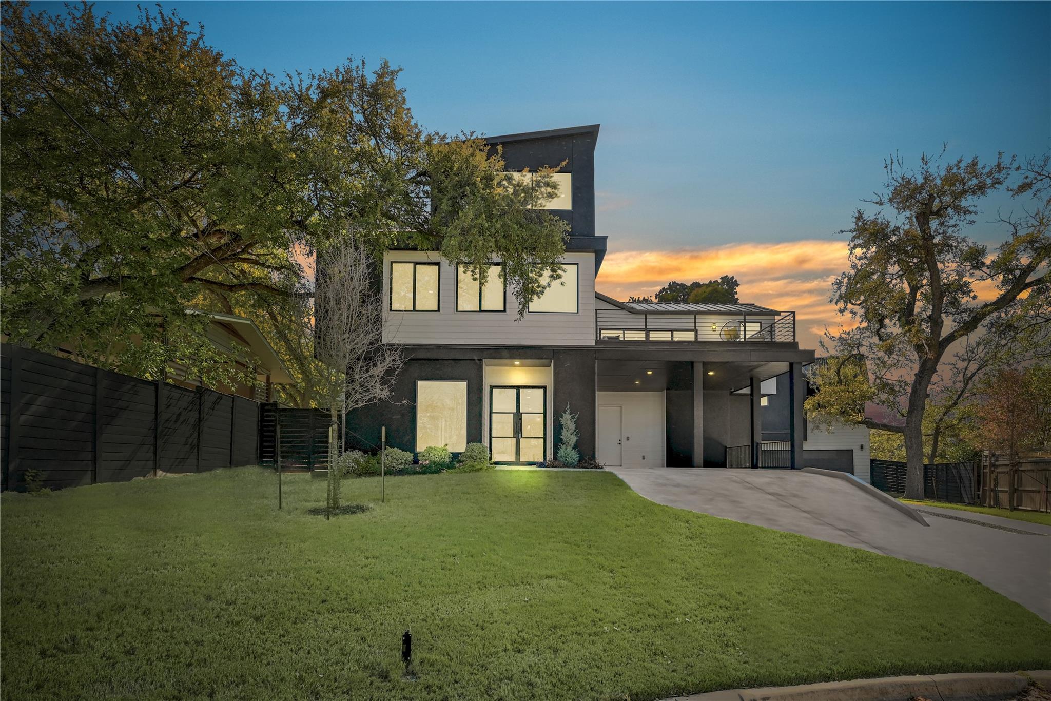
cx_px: 526
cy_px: 350
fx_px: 409
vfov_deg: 81.2
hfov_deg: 104.2
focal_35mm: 14
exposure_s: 1/160
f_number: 10
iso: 400
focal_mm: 14
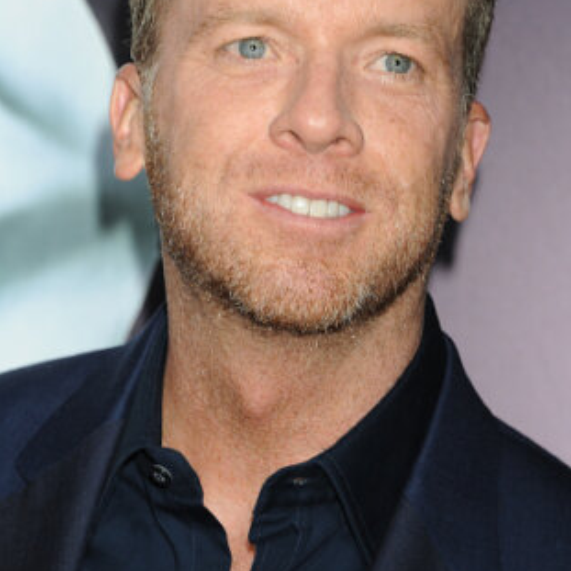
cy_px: 173
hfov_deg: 6.8
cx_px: 303
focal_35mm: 259
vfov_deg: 6.8
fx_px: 4834
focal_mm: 190
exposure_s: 1/320
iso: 640
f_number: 7.1
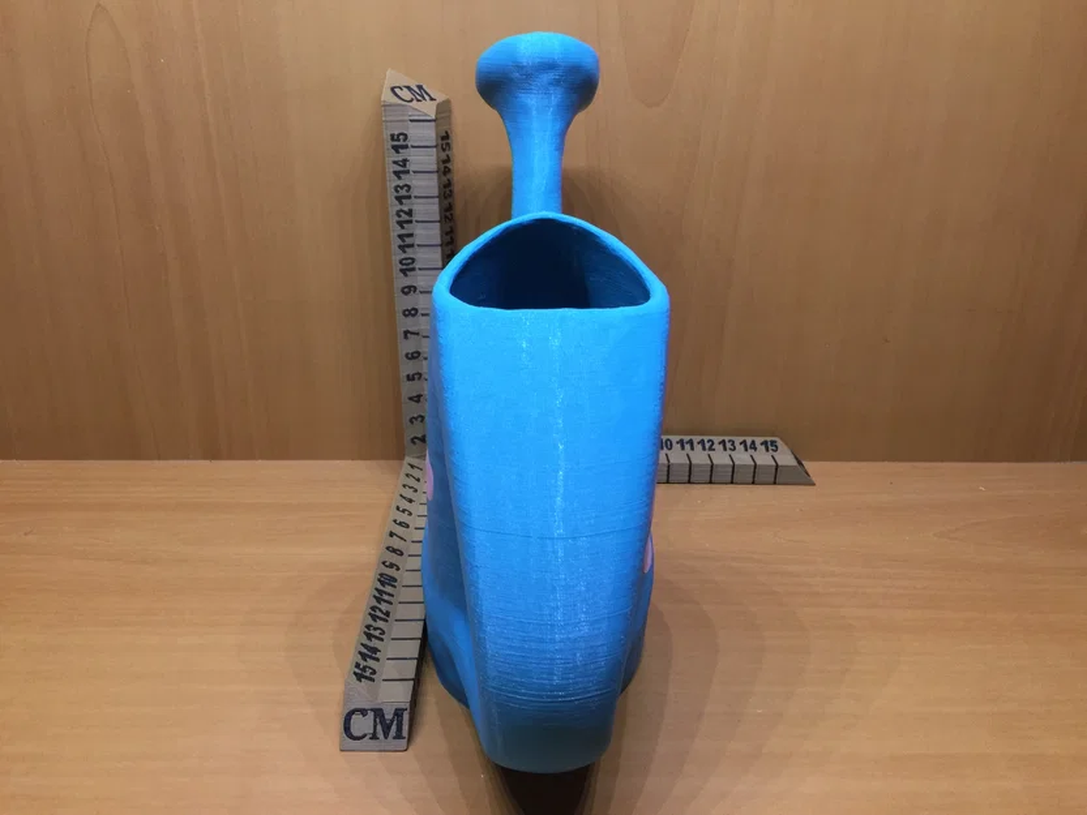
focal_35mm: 29
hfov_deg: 61.7
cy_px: 408
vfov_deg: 48.2
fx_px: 911
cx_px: 544
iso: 100
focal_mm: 4.15
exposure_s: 1/15
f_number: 2.2
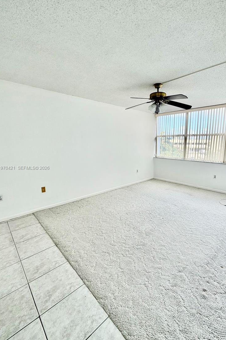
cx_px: 131
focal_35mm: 16
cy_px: 168
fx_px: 151
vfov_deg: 96.7
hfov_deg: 73.2
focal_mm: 2.22
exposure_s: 1/123
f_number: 2.2
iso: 64
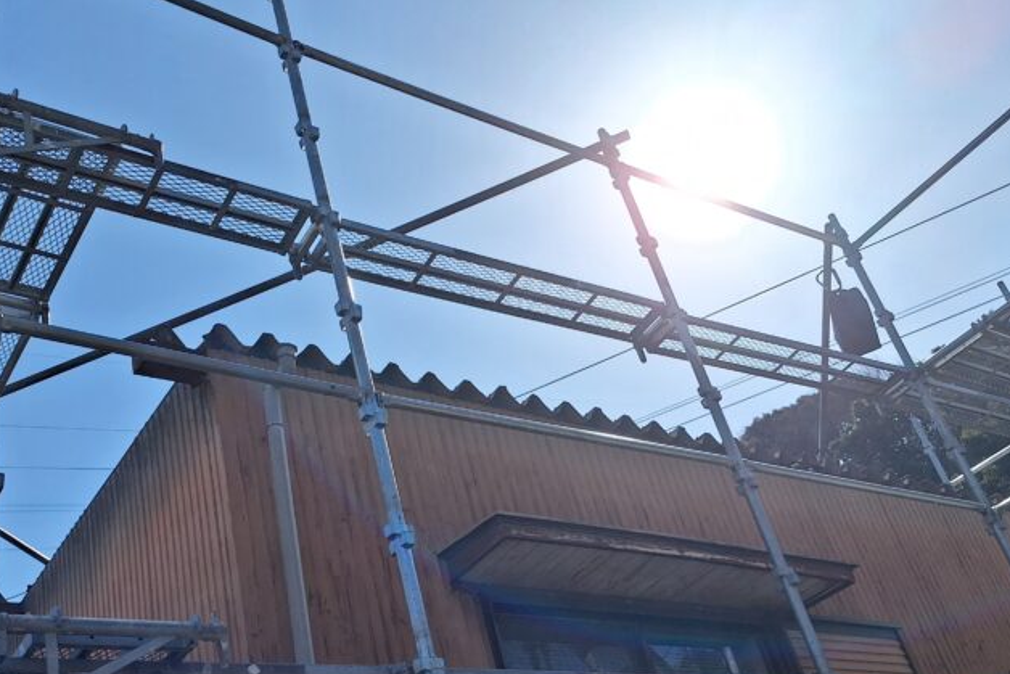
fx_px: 1094
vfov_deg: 33.9
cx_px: 481
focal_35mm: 39
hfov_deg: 49.5
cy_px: 460
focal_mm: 5.54
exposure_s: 1/9091
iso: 40
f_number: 1.8
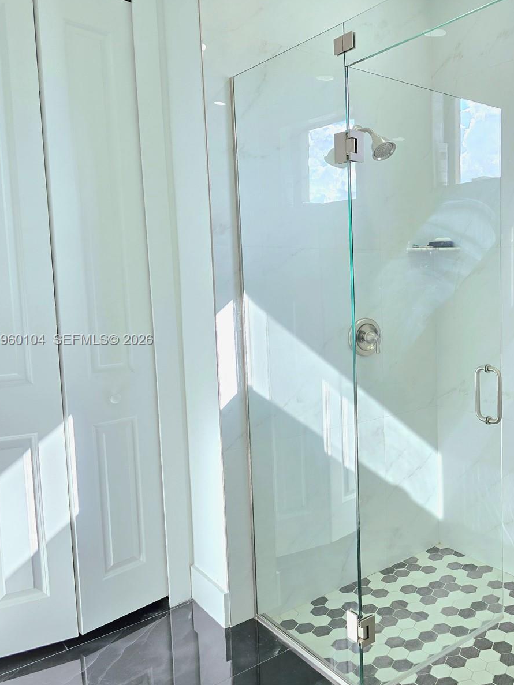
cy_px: 340
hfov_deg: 42.7
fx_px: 614
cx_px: 435
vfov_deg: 58.4
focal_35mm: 31
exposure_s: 1/182
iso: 64
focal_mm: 6.3
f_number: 1.7
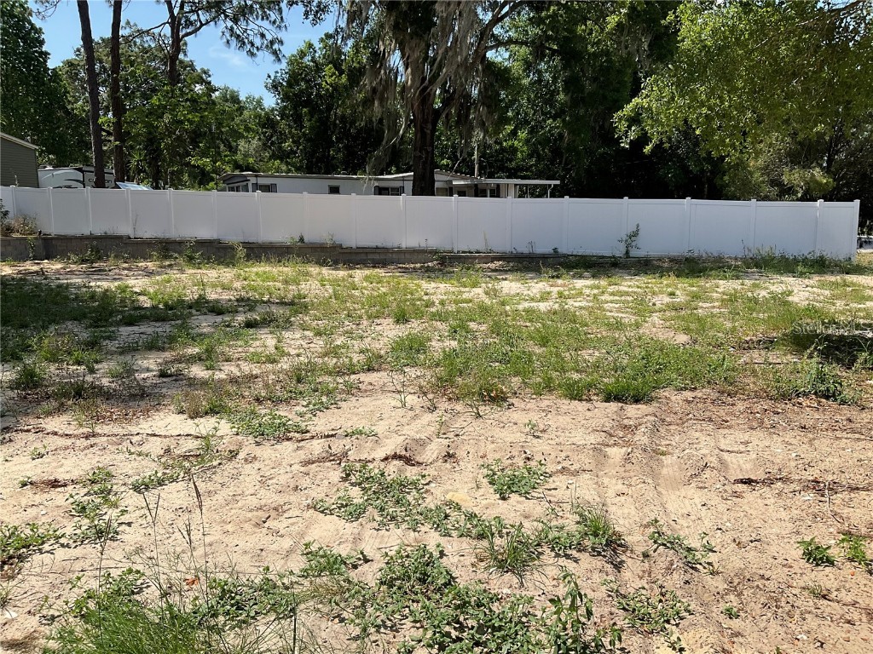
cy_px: 327
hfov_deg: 61.7
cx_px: 436
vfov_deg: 48.2
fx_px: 731
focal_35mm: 29
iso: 16
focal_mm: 3
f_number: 1.8
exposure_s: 1/1984
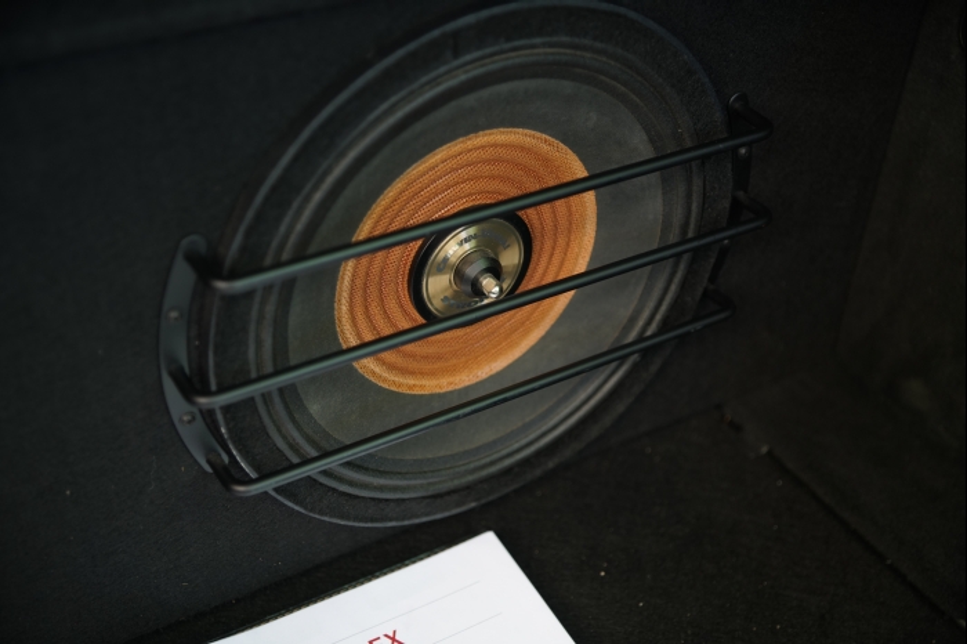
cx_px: 484
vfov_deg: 27.0
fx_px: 1342
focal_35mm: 50
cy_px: 322
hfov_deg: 39.6
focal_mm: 50
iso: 500
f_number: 2.8
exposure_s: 1/50
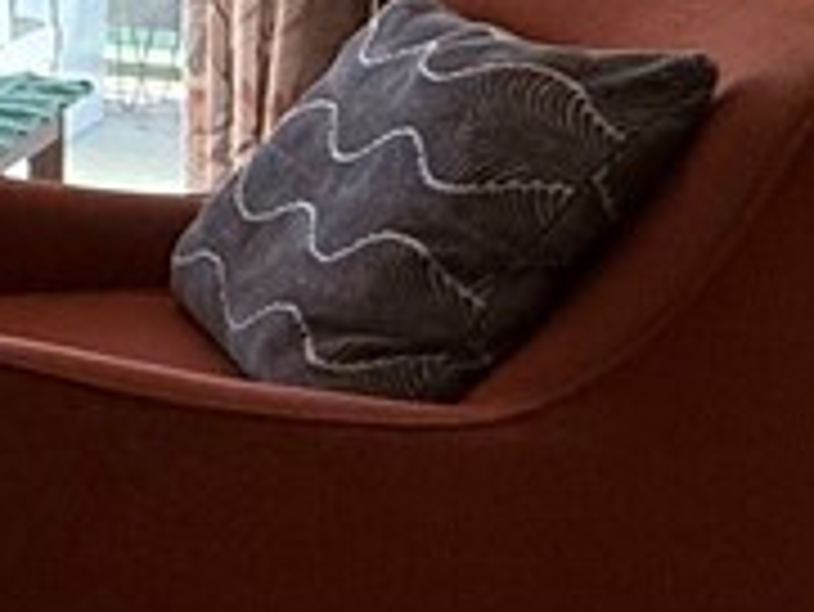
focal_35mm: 79
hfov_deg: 16.8
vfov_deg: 17.5
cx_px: -908
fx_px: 1859
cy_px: -198
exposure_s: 1/99
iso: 200
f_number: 2.2
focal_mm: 2.22
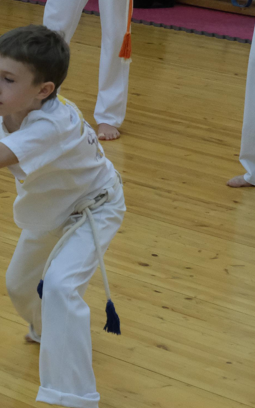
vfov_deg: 12.6
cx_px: -72
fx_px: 1844
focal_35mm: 166
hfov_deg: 7.8
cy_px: 166
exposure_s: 1/320
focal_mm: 39.6
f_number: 5.6
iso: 4000
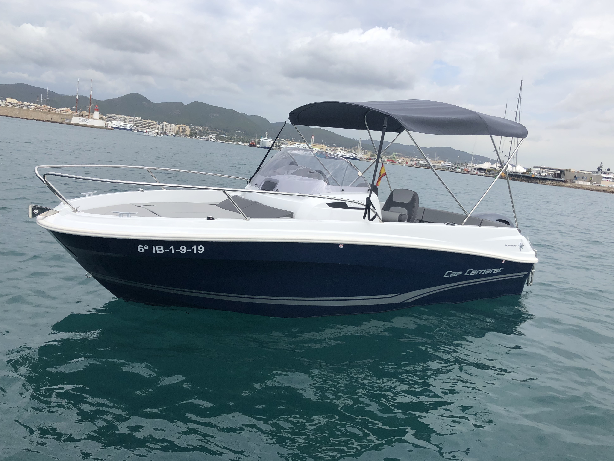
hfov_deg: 61.7
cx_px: 304
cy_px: 228
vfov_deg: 48.2
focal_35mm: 29
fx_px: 514
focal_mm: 3.99
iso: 20
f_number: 1.8
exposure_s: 1/2288
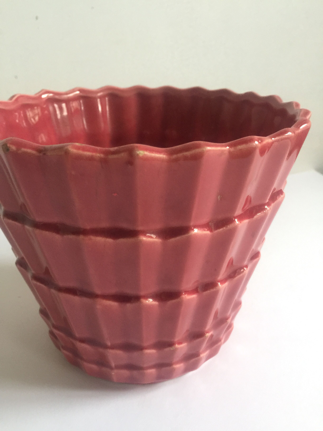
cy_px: 216
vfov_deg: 61.7
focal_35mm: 29
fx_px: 361
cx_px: 162
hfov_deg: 48.2
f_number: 2.2
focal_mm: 4.15
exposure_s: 1/8
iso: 125
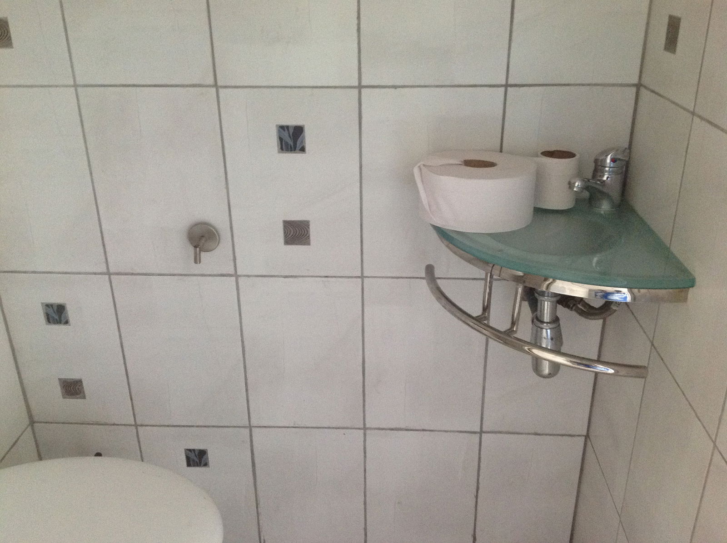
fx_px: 734
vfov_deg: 40.6
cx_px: 364
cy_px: 272
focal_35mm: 35
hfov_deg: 52.7
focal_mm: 4.28
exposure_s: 1/15
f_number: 2.4
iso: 250
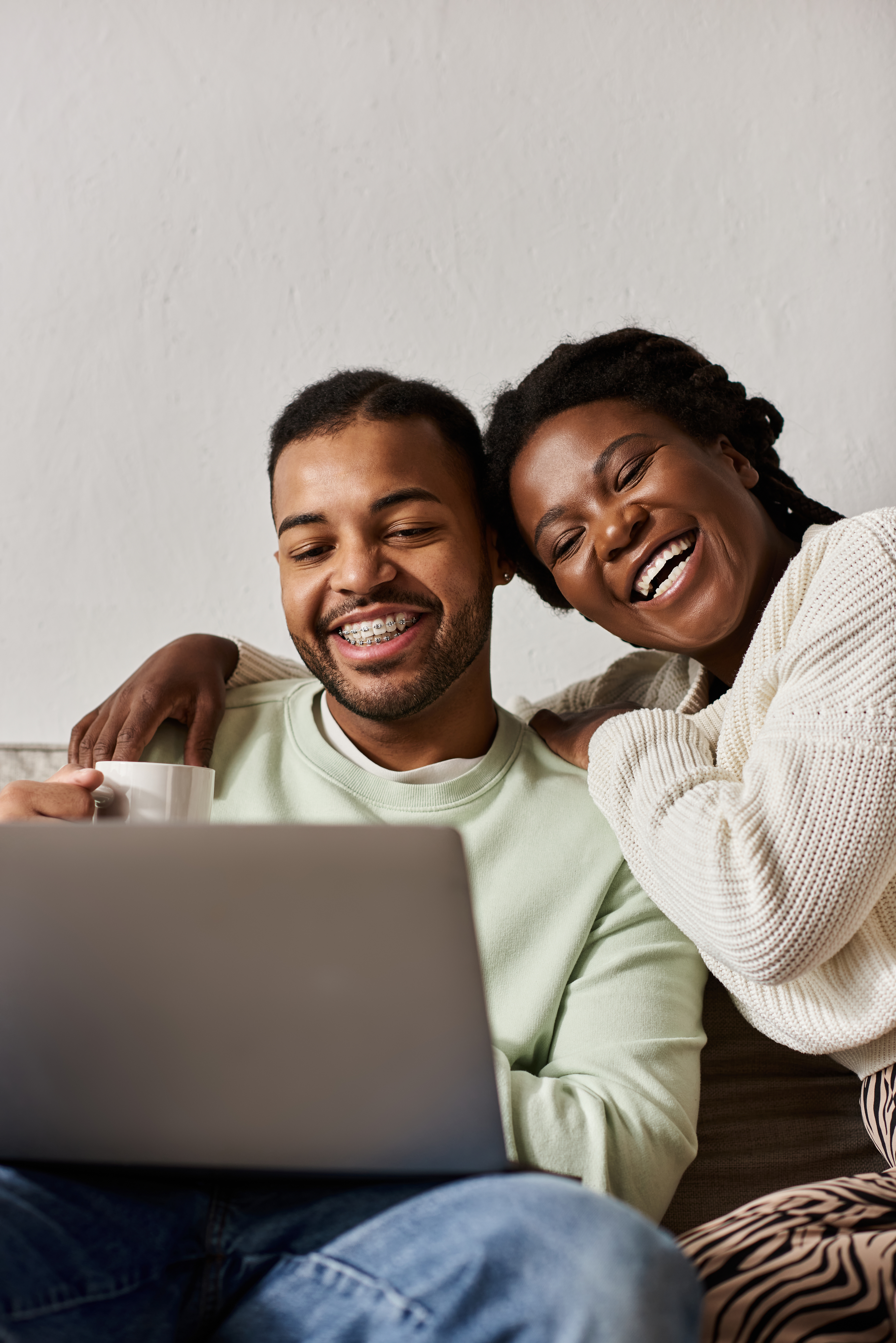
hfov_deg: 16.1
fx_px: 3171
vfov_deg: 23.9
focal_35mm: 85
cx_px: 448
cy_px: 672
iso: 250
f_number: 2.8
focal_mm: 85
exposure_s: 1/200
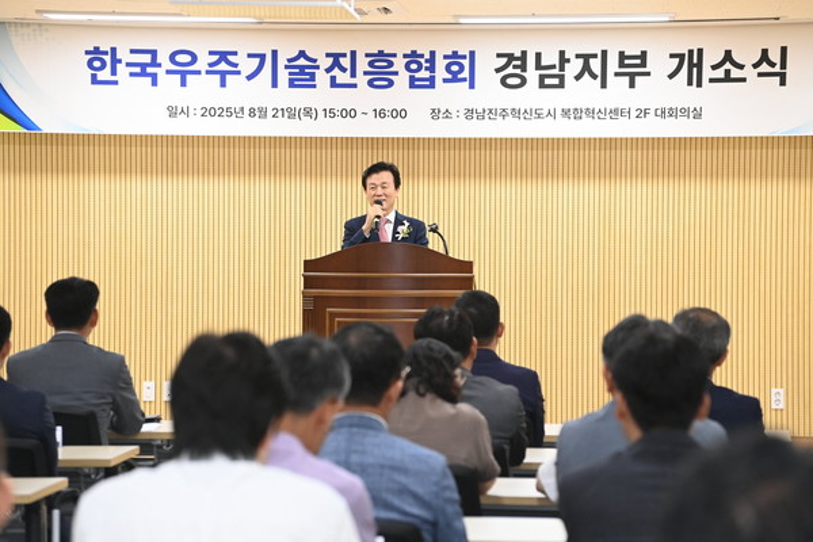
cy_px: 271
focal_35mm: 125
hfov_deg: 16.4
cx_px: 406
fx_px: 2823
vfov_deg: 11.0
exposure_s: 1/250
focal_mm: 125
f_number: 6.3
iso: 4000
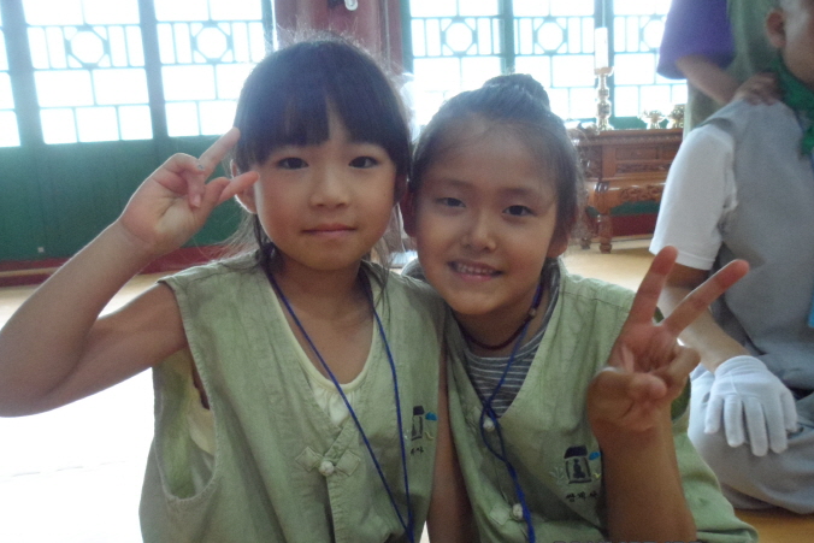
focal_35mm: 28
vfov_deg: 46.3
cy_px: 300
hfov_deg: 65.5
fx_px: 633
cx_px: 402
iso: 800
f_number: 3.3
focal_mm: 4.9
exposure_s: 1/15
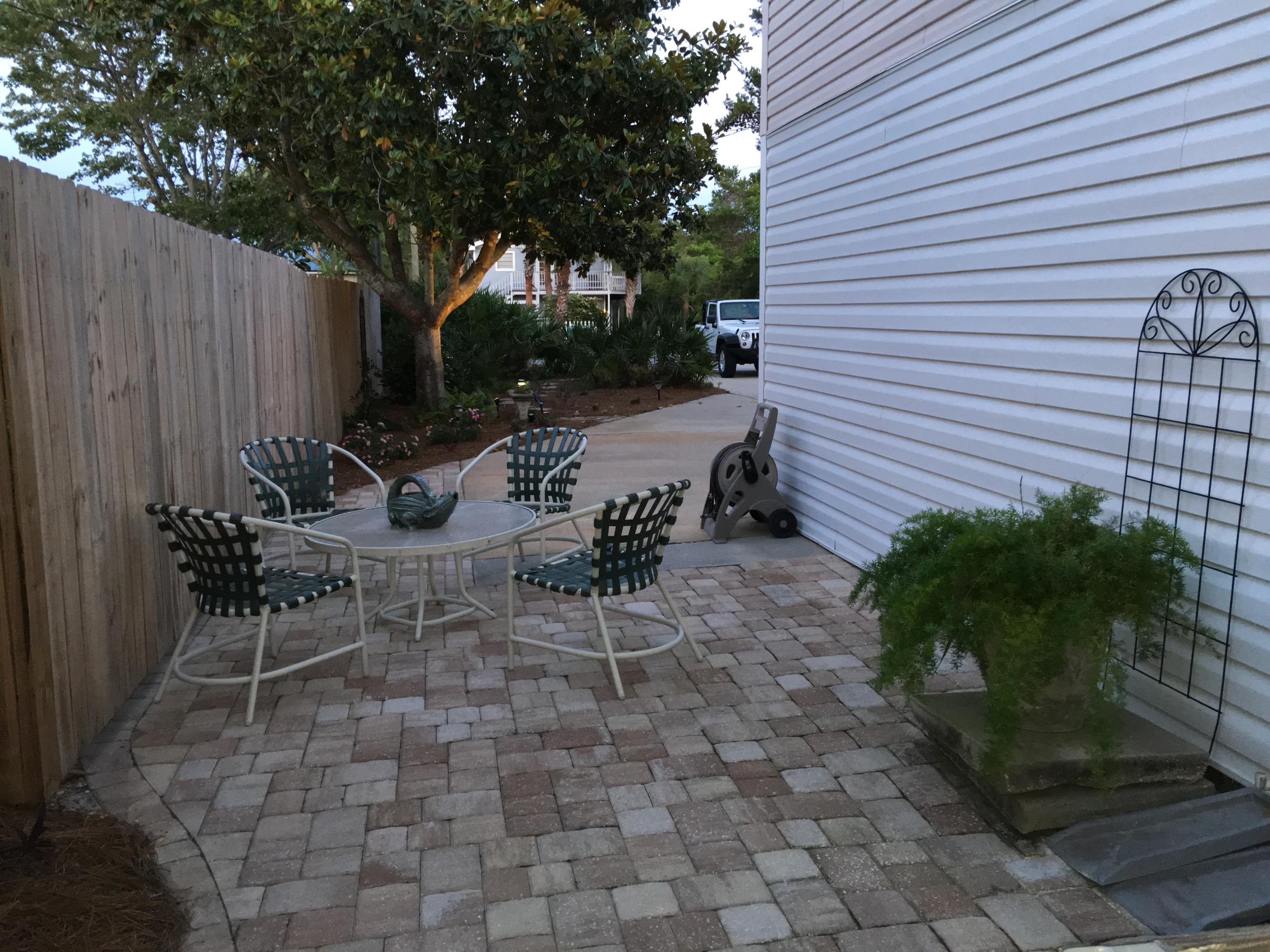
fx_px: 1064
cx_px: 635
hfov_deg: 61.7
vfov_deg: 48.2
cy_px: 476
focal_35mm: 29
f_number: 2.2
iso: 125
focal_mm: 4.15
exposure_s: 1/20
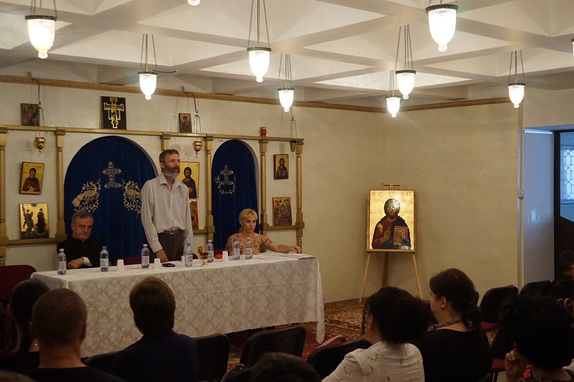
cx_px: 287
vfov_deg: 29.8
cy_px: 191
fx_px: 717
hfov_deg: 43.6
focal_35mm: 45
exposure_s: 1/160
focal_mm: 30
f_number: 5
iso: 3200
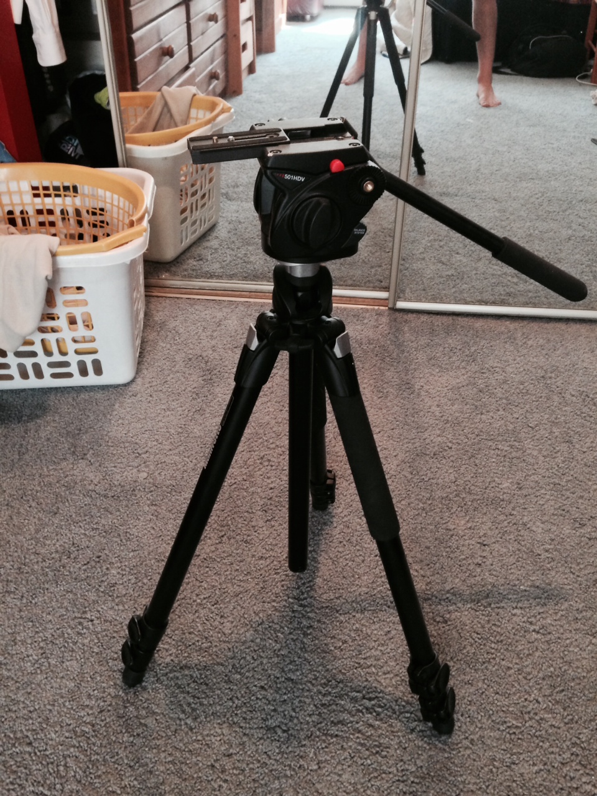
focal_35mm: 33
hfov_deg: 42.9
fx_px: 759
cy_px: 398
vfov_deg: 55.4
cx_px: 298
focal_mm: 4.12
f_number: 2.4
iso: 320
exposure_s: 1/20
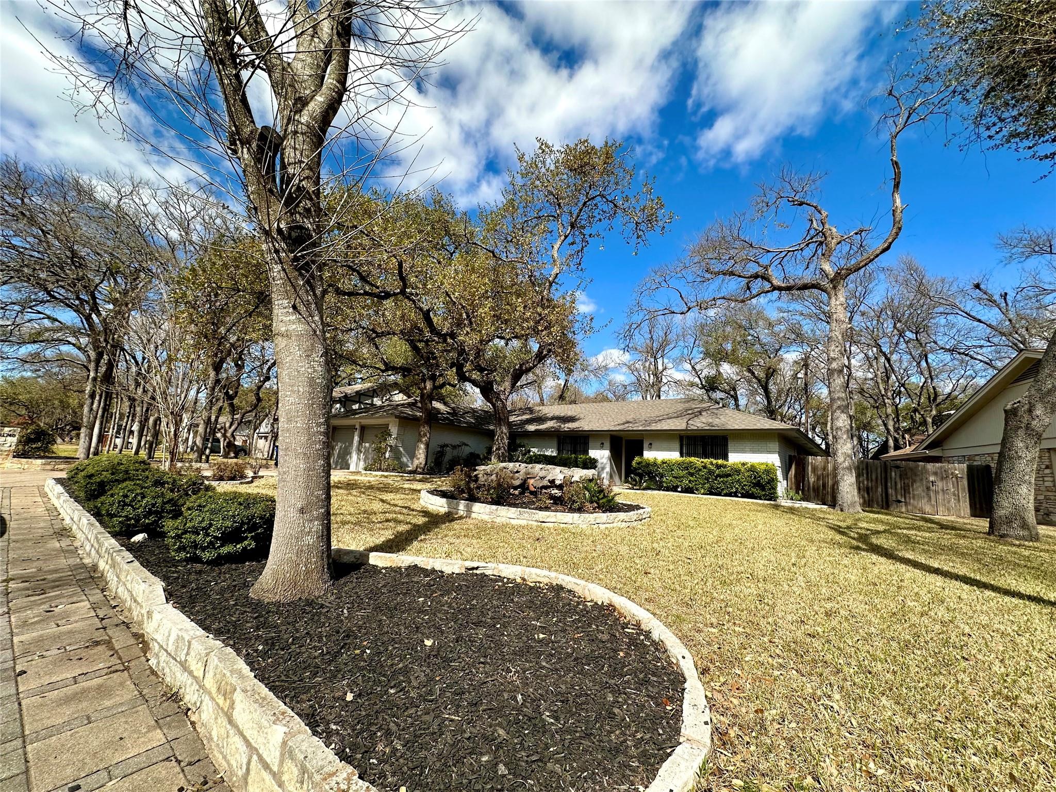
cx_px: 528
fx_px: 427
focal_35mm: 14
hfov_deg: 102.1
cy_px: 396
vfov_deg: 85.7
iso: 50
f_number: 2.2
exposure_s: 1/1435
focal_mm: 2.22
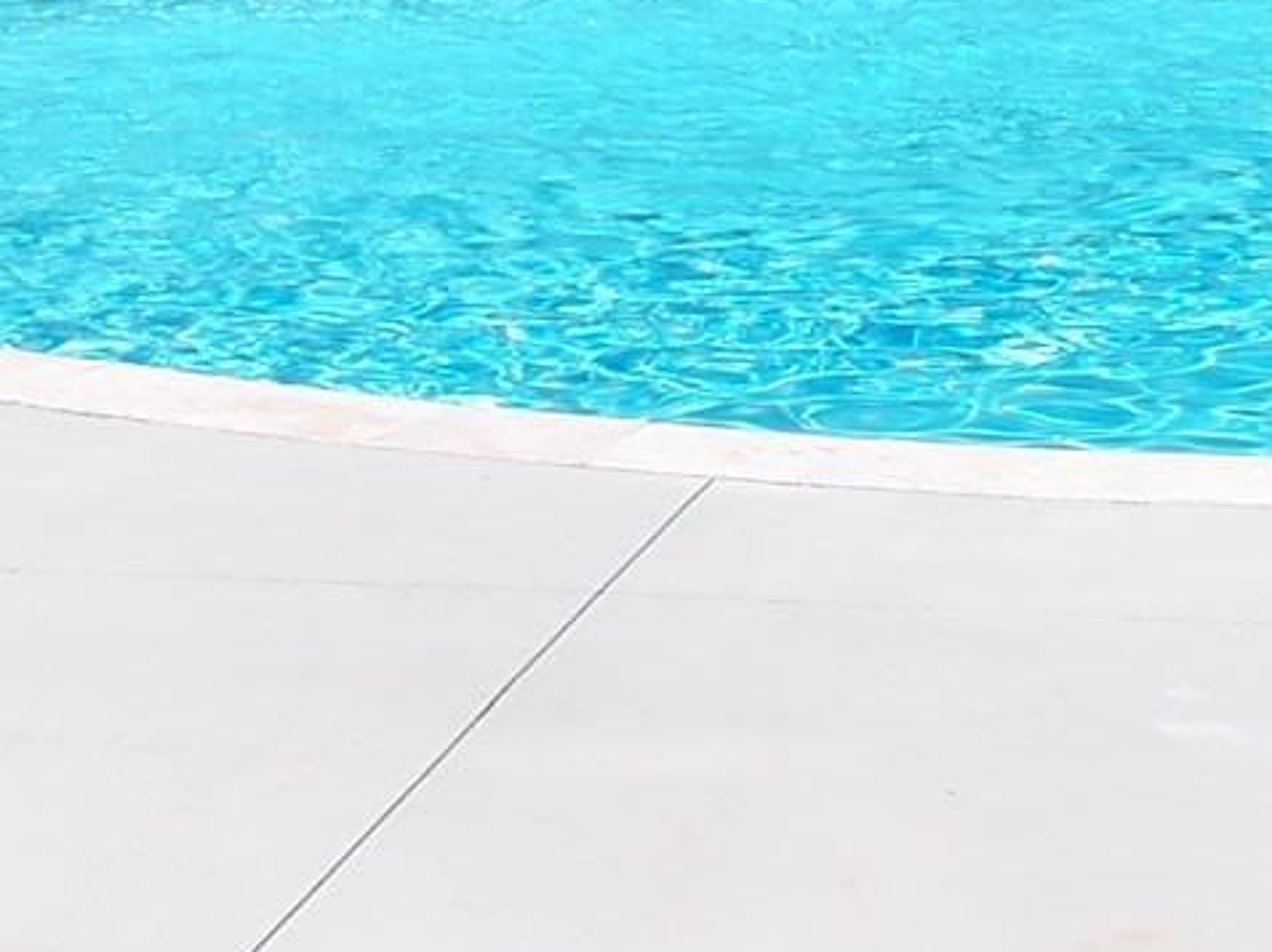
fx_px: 5838
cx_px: 619
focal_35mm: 159
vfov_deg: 9.3
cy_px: 88
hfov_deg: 12.4
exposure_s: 1/800
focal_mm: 7.8
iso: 64
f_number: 4
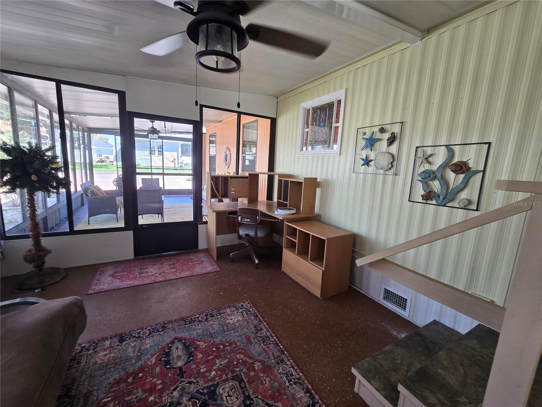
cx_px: 271
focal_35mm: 13
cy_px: 204
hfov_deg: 106.2
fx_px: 204
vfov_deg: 89.9
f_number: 2.2
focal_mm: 2.2
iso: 100
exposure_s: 1/60
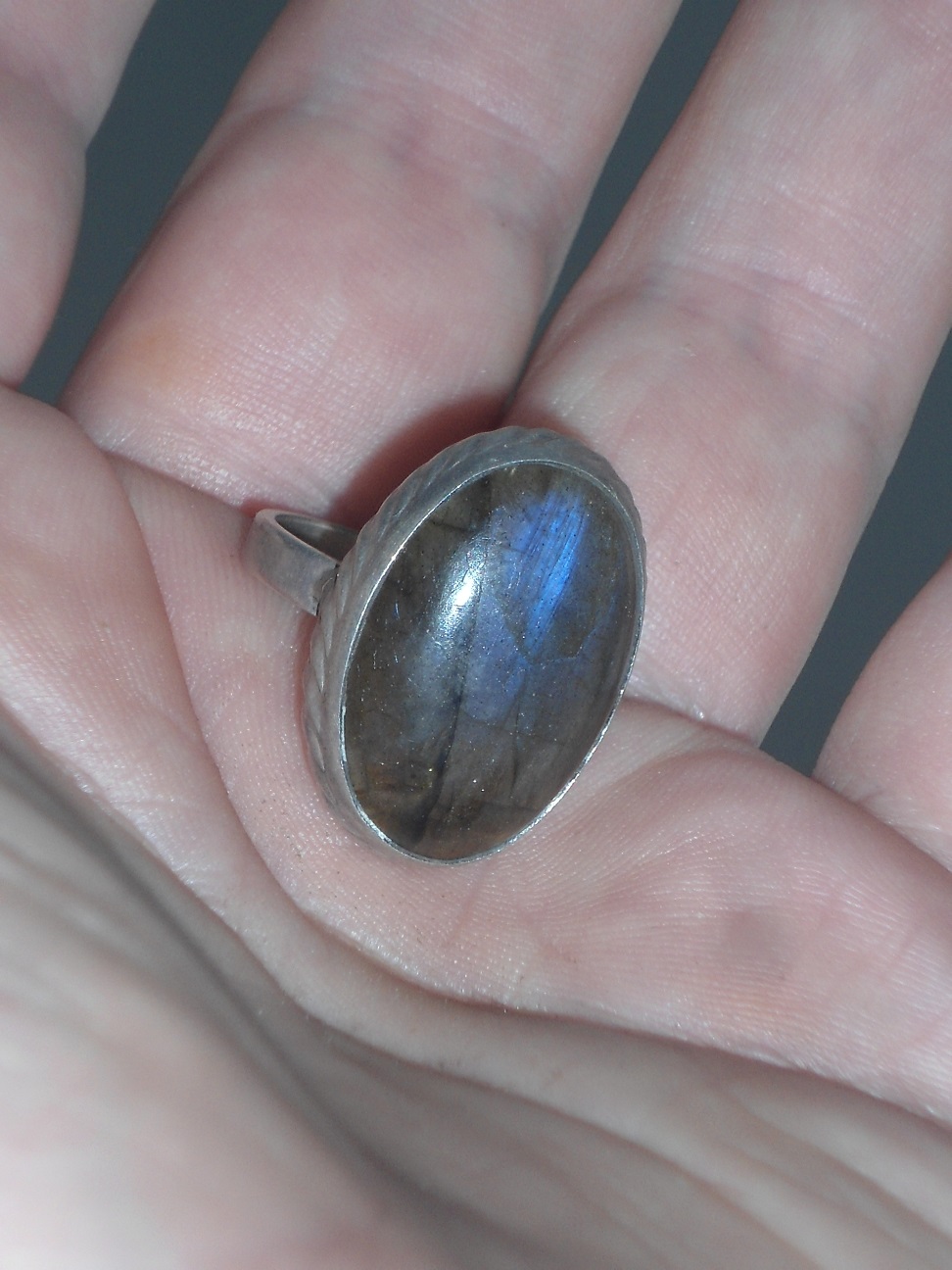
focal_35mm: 105
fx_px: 3850
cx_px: 476
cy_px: 635
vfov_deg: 18.7
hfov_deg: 14.1
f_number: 5.9
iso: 80
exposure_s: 1/60
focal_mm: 18.8
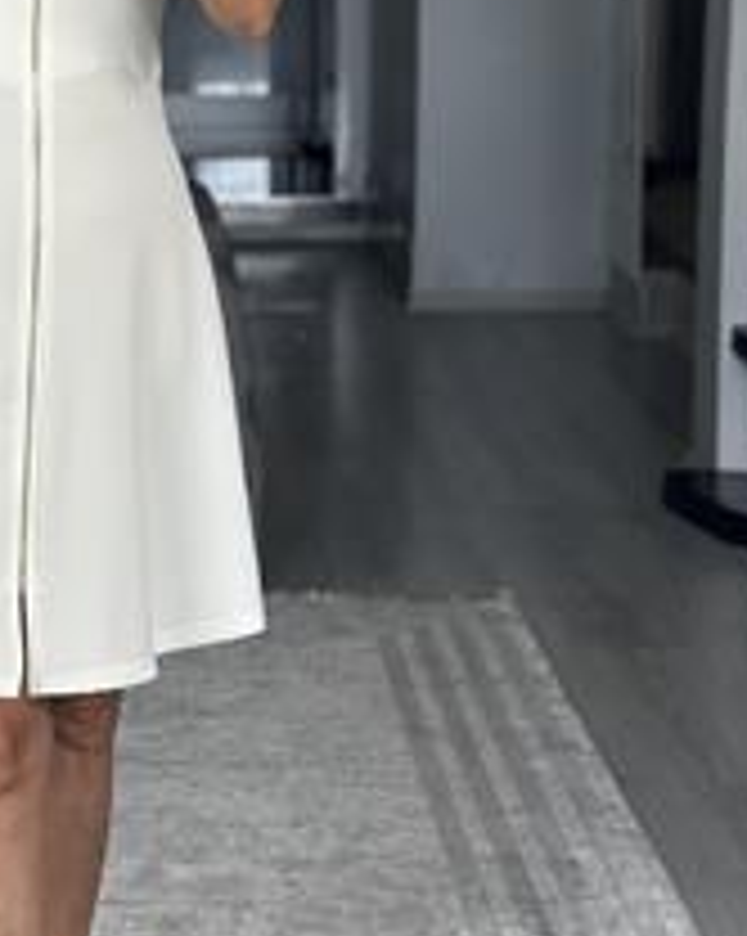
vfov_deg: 16.9
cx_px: 9
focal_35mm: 114
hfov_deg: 13.3
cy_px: 346
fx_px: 3155
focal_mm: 6.86
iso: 100
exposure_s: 1/172
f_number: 1.78
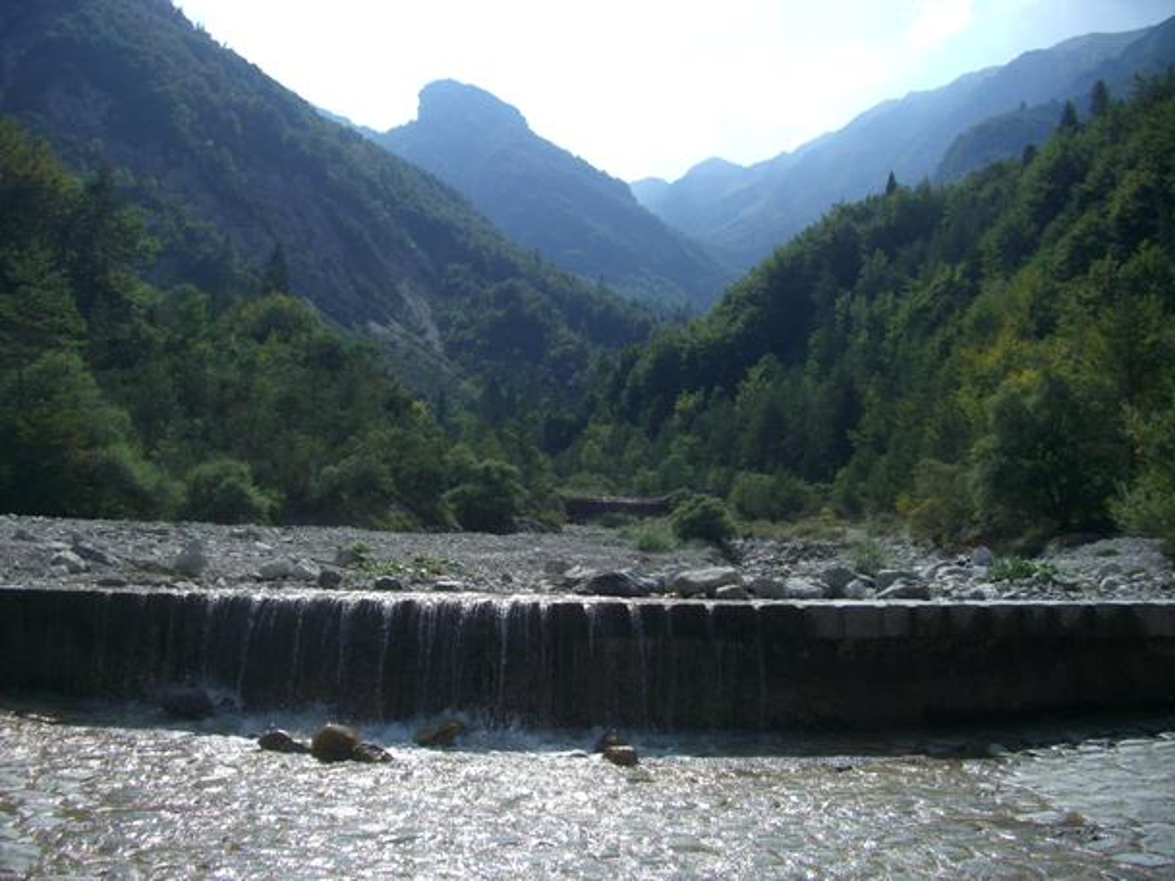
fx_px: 1290
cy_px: 440
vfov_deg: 37.7
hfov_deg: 49.0
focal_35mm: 38
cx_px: 588
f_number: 5.6
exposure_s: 1/400
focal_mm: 7.9
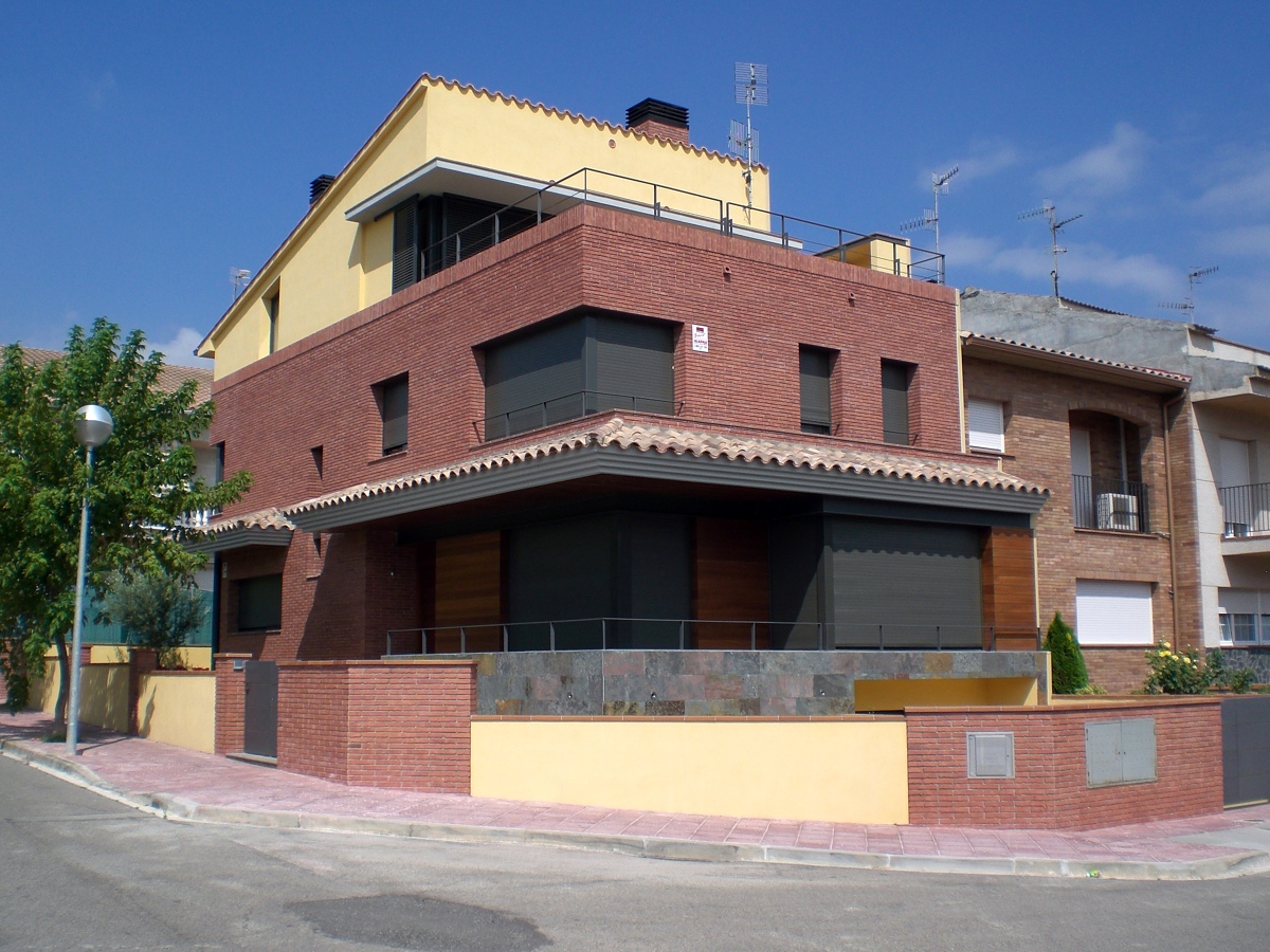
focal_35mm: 38
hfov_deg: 49.0
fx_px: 1394
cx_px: 635
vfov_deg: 37.7
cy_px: 476
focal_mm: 6.3
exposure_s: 1/800
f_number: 4.4
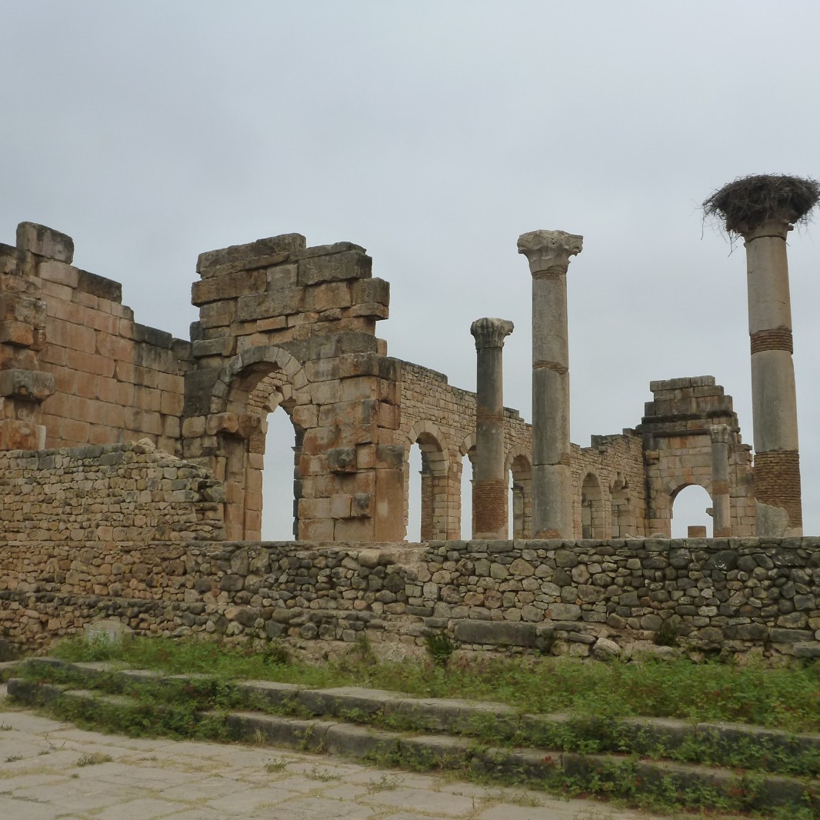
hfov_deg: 44.9
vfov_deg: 44.9
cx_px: 400
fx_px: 992
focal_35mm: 37
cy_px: 408
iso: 160
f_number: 3.5
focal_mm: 5.5
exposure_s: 1/500
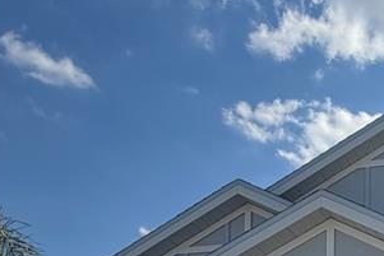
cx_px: 439
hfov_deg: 30.3
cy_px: 456
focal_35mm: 58
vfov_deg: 18.5
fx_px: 619
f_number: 2.2
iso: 20
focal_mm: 2.22
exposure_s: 1/1167
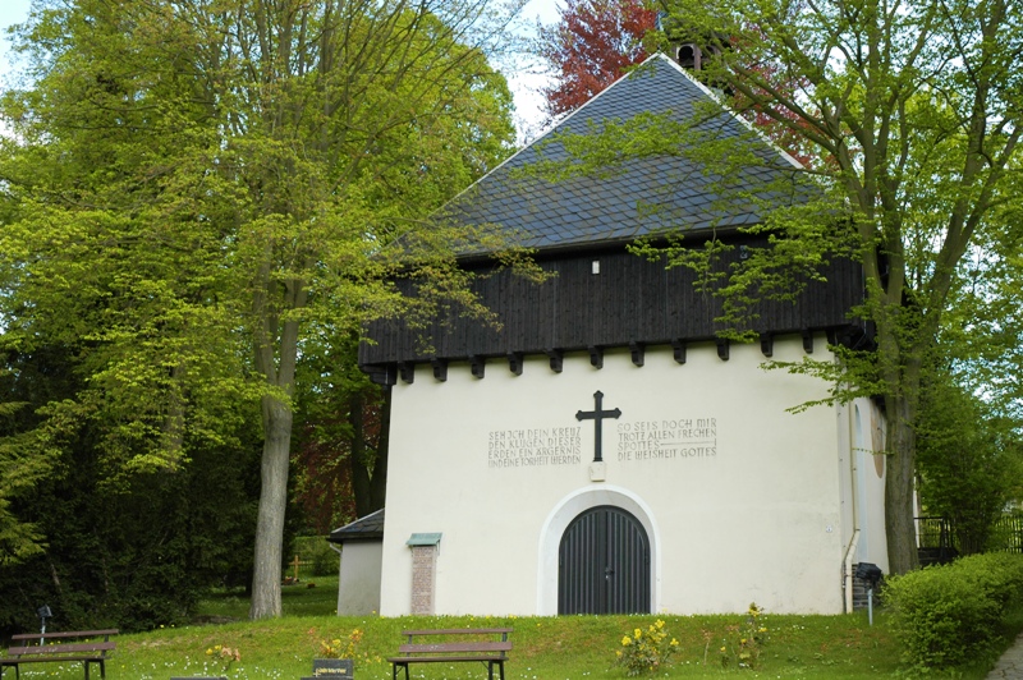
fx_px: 1448
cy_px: 340
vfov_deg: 26.4
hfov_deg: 38.9
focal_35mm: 51
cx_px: 512
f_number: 5.6
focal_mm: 34
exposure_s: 1/160
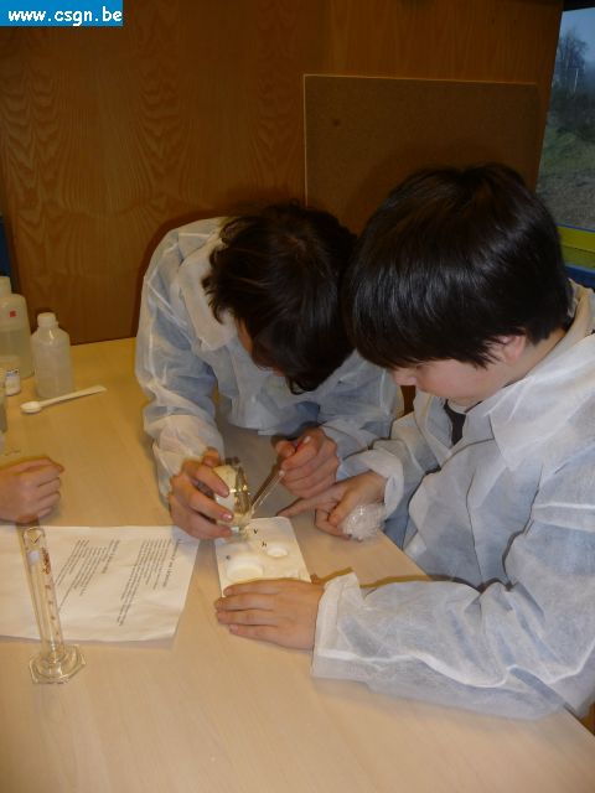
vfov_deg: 63.4
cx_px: 298
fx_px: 642
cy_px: 396
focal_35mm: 28
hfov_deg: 49.7
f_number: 3.3
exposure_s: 1/30
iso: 100
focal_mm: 4.7
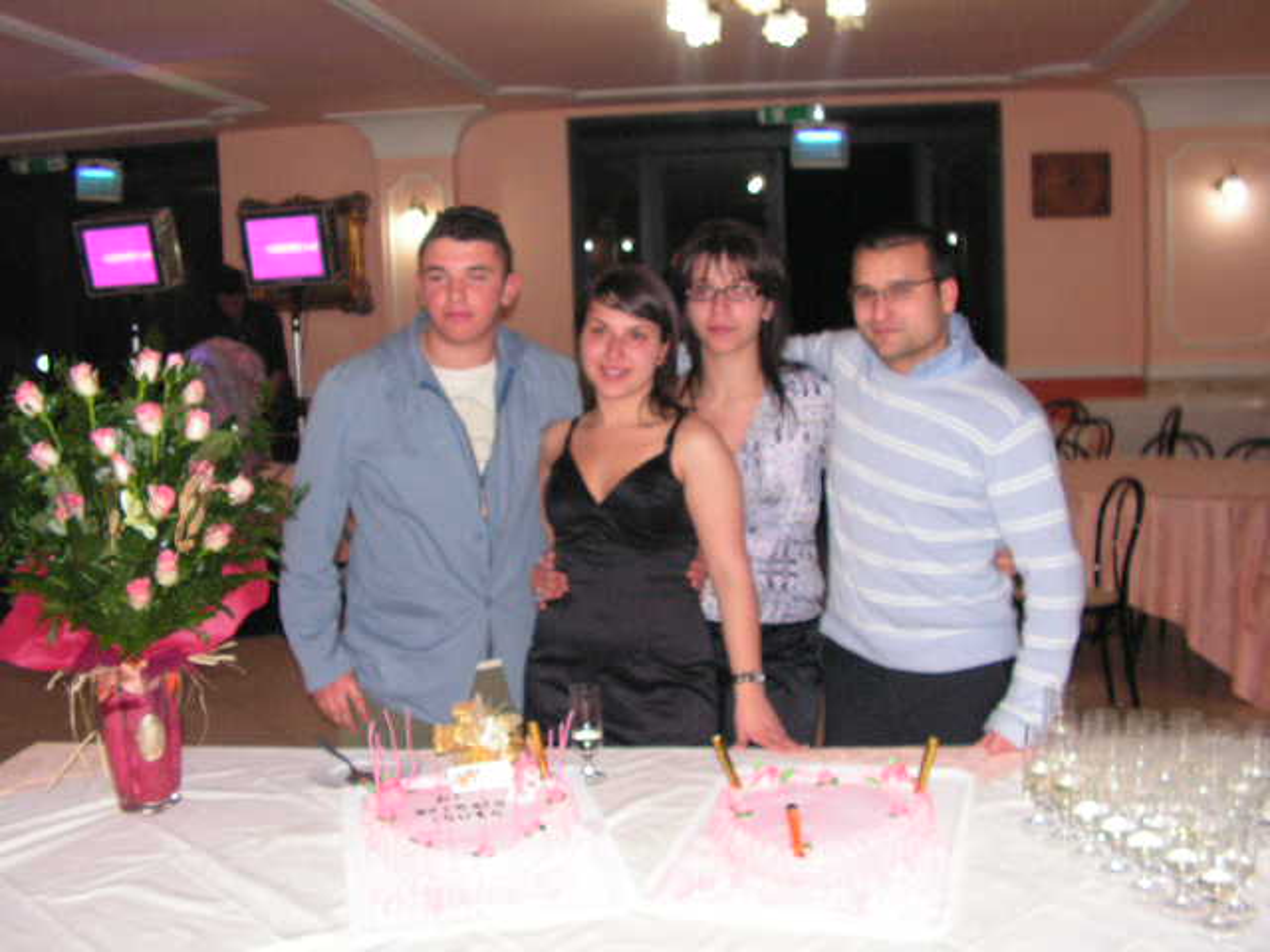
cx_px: 635
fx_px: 1321
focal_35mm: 36
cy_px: 476
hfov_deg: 51.4
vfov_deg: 39.7
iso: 200
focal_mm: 6
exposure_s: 1/40
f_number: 3.2
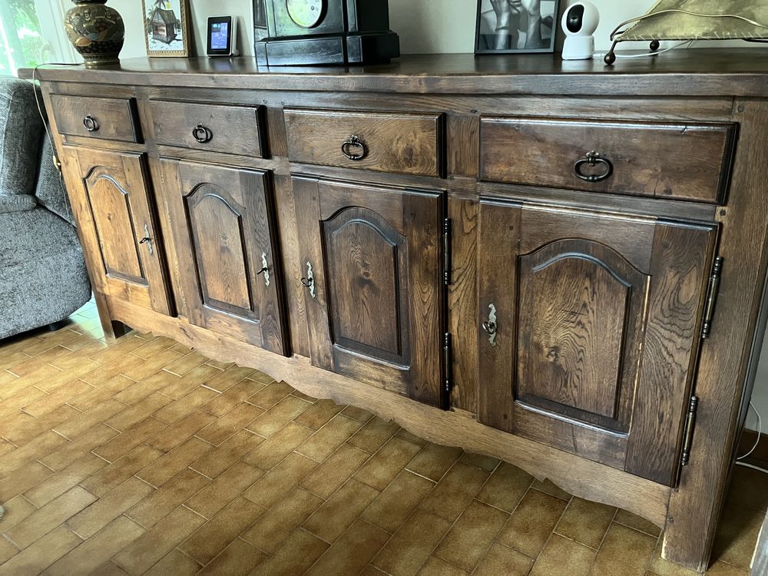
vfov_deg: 49.7
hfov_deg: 63.4
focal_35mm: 28
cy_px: 288
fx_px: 621
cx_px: 384
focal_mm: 3.99
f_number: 1.8
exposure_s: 1/29
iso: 640
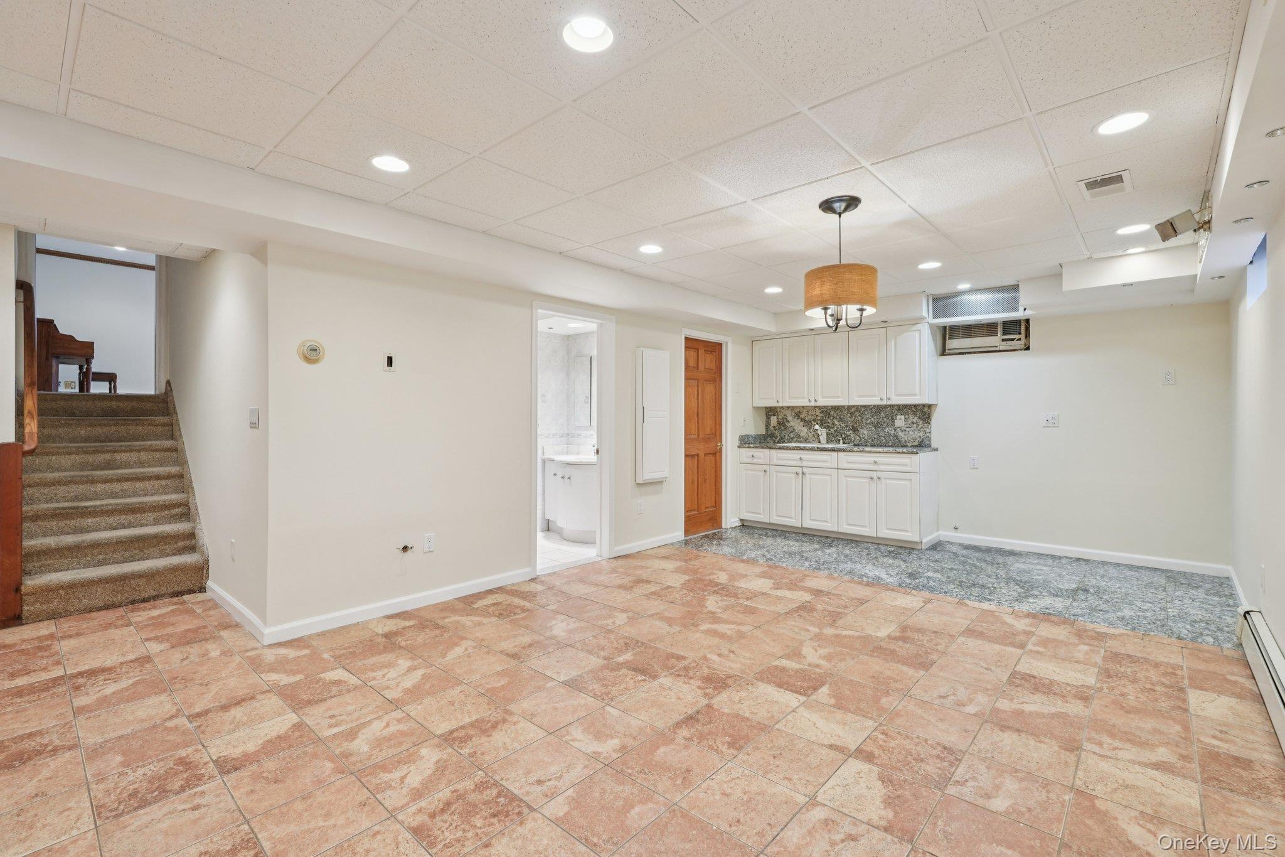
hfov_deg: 95.0
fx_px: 589
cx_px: 642
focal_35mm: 16
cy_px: 428
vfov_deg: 72.0
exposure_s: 1/10
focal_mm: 16.5
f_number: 9
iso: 400
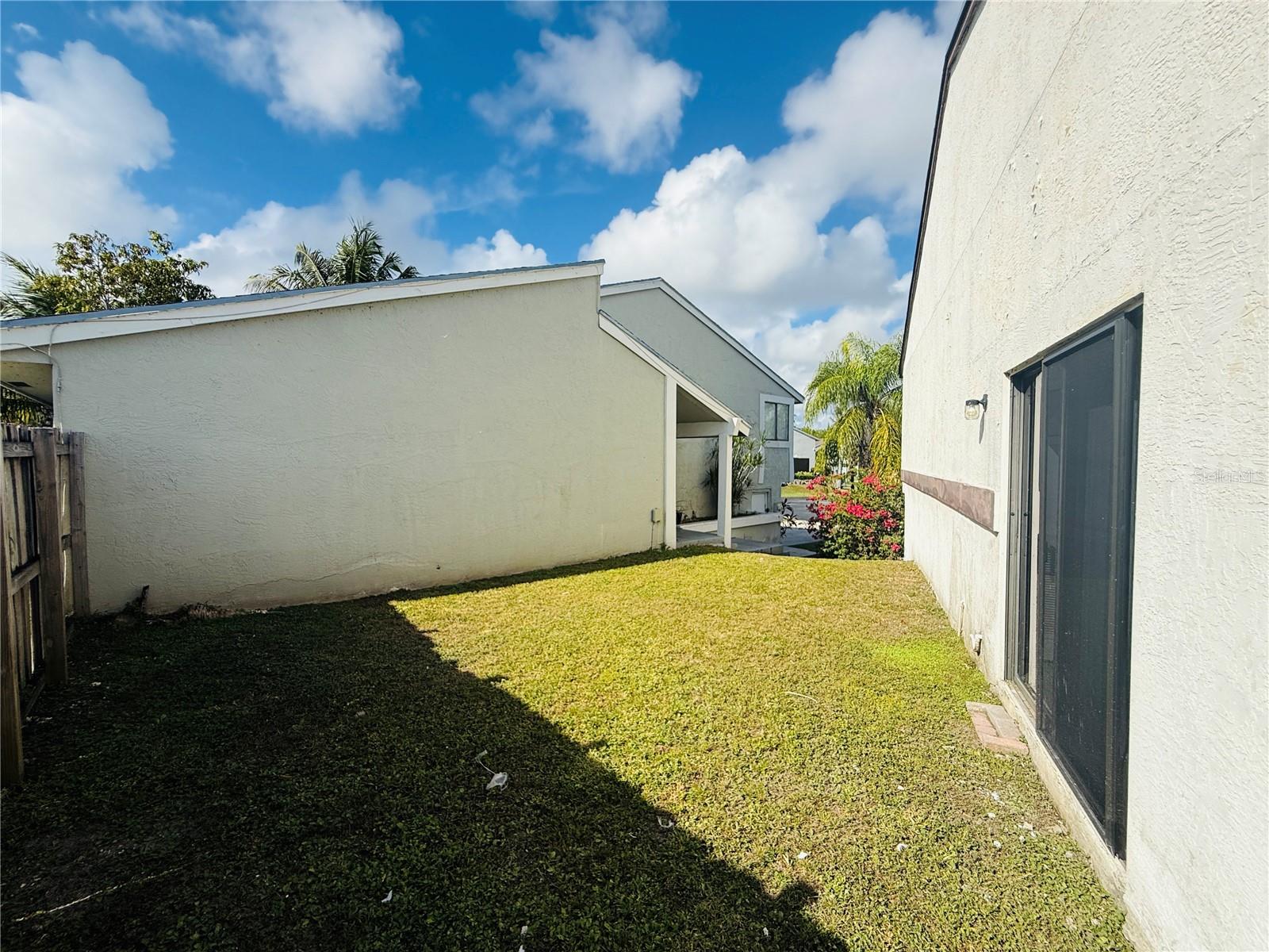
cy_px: 476
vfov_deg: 85.7
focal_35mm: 14
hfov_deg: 102.1
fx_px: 513
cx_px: 634
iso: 50
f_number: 2.2
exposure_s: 1/2092
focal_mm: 2.22
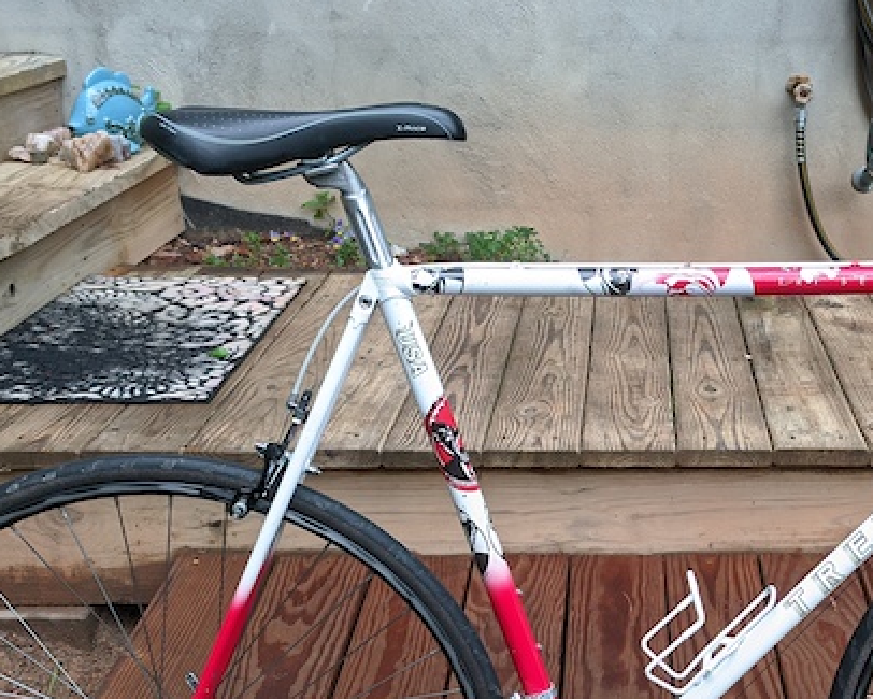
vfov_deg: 29.9
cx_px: 682
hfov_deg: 36.2
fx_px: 1292
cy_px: 499
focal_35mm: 50
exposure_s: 1/120
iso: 187
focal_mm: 4.67
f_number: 2
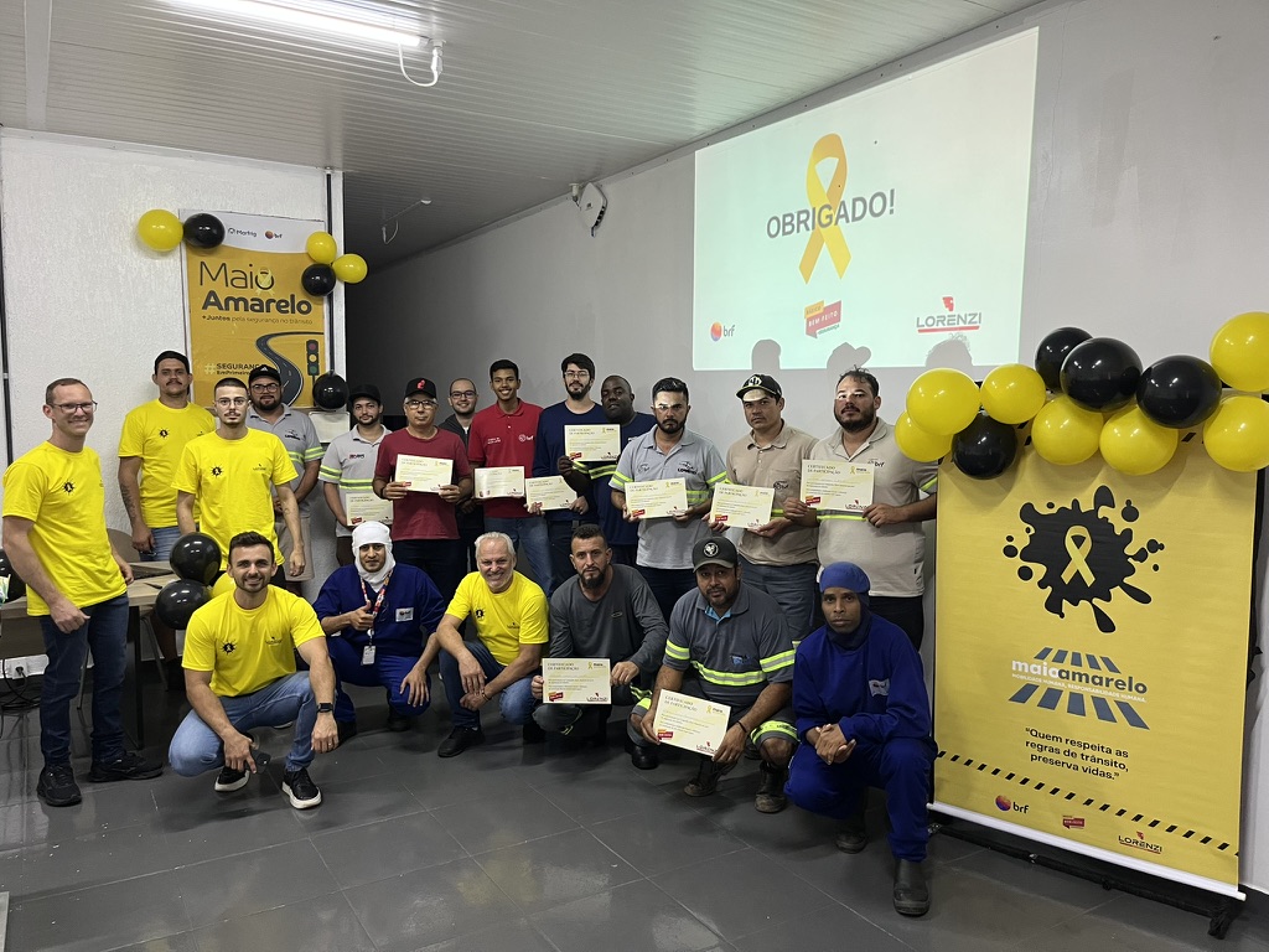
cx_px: 634
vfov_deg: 53.1
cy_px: 476
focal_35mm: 26
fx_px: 953
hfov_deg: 67.3
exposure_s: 1/60
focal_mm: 5.1
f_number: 1.6
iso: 200
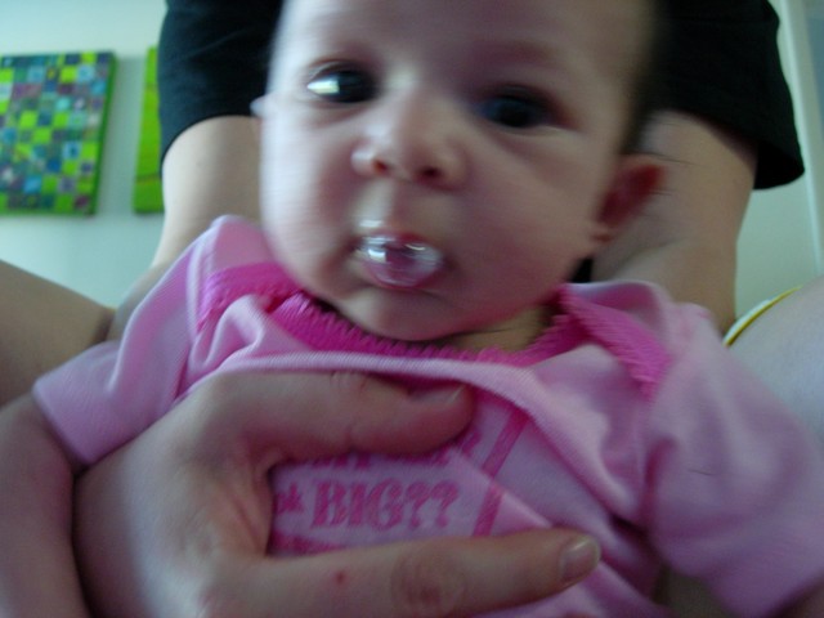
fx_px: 976
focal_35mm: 41
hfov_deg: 45.8
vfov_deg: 35.1
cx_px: 412
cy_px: 309
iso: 200
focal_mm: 8.5
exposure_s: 1/9.7
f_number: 2.9
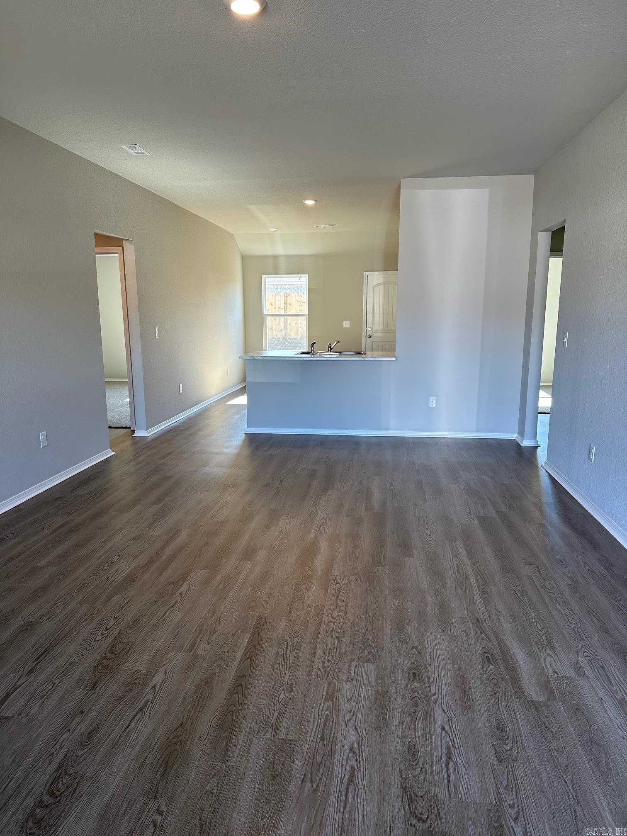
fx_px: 580
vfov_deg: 71.6
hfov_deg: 56.8
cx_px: 314
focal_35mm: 24
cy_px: 418
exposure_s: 1/132
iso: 100
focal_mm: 6.86
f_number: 1.78
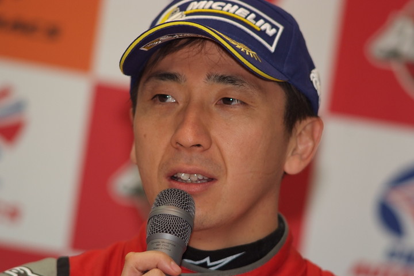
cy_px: 138
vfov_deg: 5.1
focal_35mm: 270
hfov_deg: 7.6
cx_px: 207
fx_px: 3105
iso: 800
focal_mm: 180
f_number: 2.8
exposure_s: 1/250
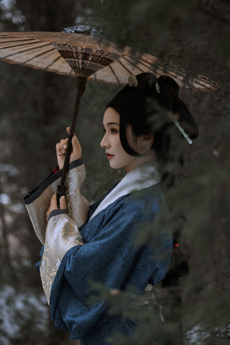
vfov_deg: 22.1
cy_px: 172
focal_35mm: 92
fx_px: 882
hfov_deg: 14.9
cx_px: 115
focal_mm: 92
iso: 100
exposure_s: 1/200
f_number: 2.8
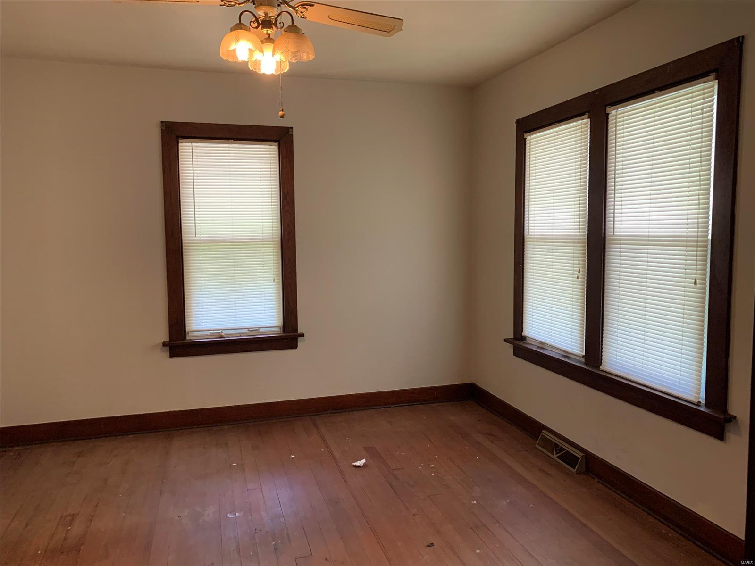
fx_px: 567
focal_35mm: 26
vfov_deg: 53.1
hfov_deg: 67.3
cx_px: 378
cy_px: 283
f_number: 1.8
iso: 160
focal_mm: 4.25
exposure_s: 1/60
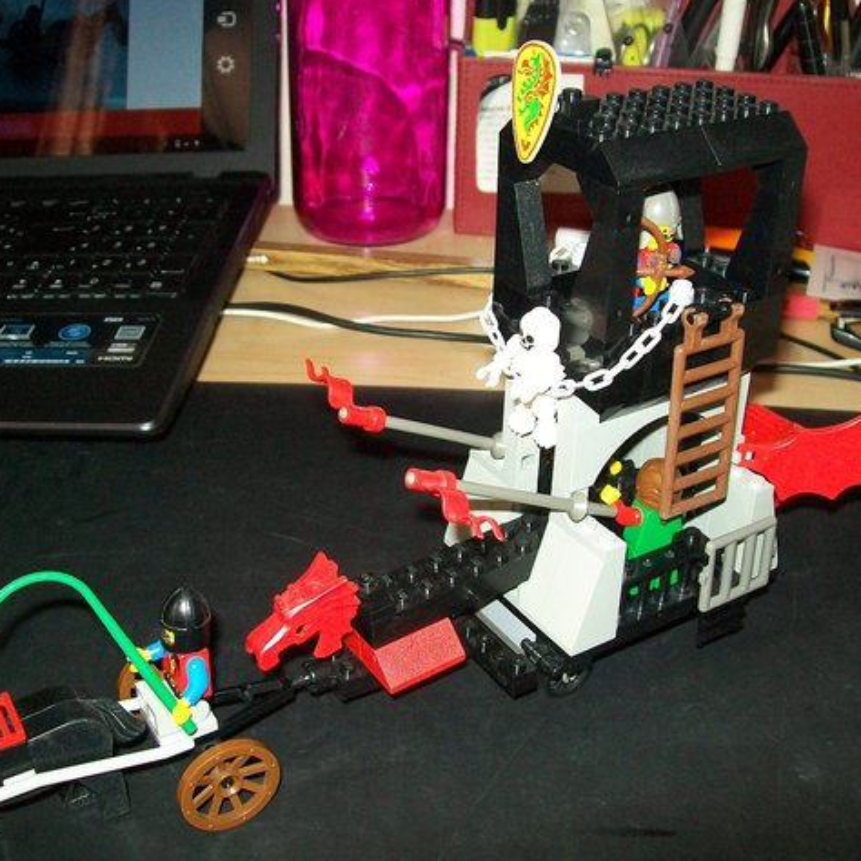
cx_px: 380
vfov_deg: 39.2
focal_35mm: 43
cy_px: 429
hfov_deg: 39.1
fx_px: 1210
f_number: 2.7
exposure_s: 1/60
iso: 160
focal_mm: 6
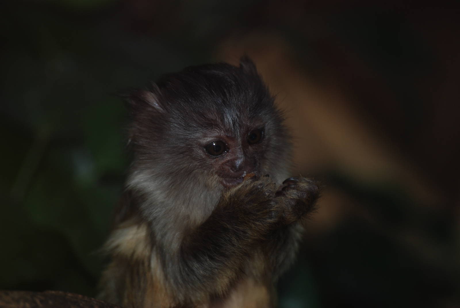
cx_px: 230
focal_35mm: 450
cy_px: 154
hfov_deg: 4.6
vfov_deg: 3.1
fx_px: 5757
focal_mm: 300
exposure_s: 1/60
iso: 200
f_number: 5.6
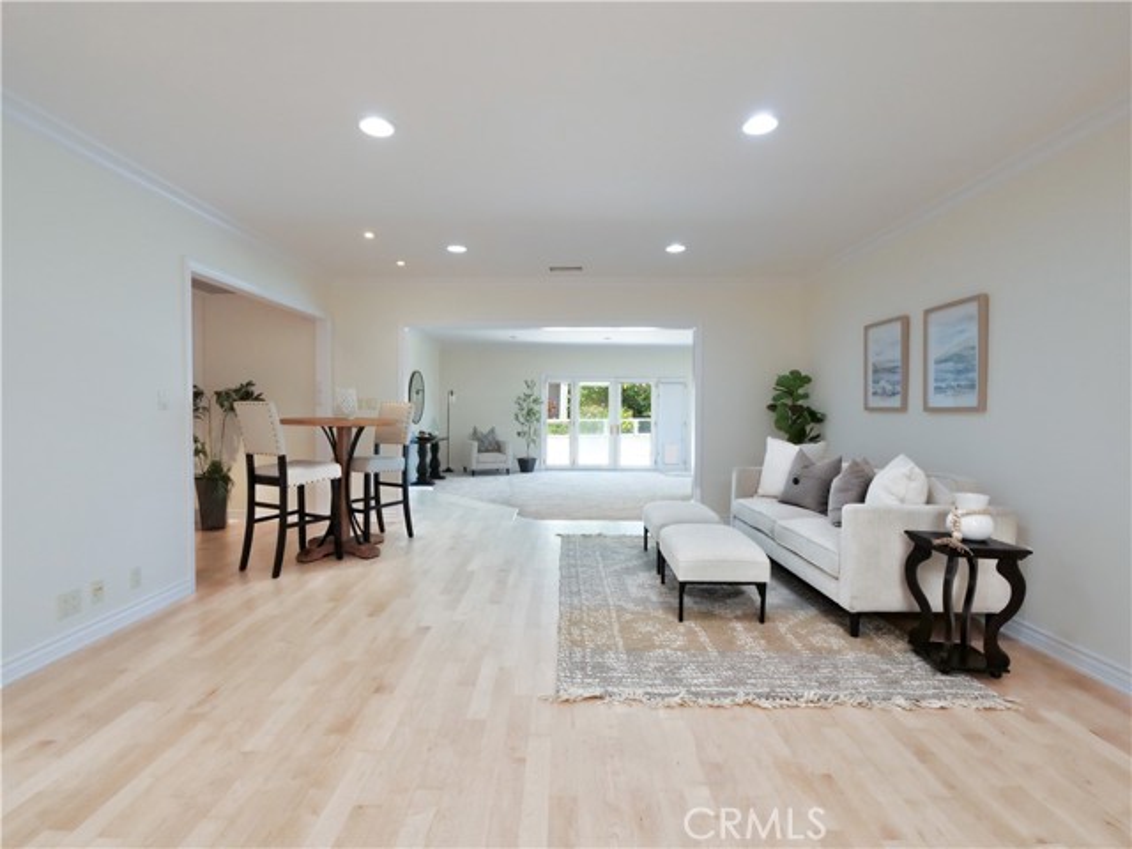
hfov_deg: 94.5
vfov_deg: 78.1
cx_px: 566
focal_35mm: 16
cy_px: 424
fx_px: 523
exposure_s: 1/100
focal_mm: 8
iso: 1600
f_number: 8
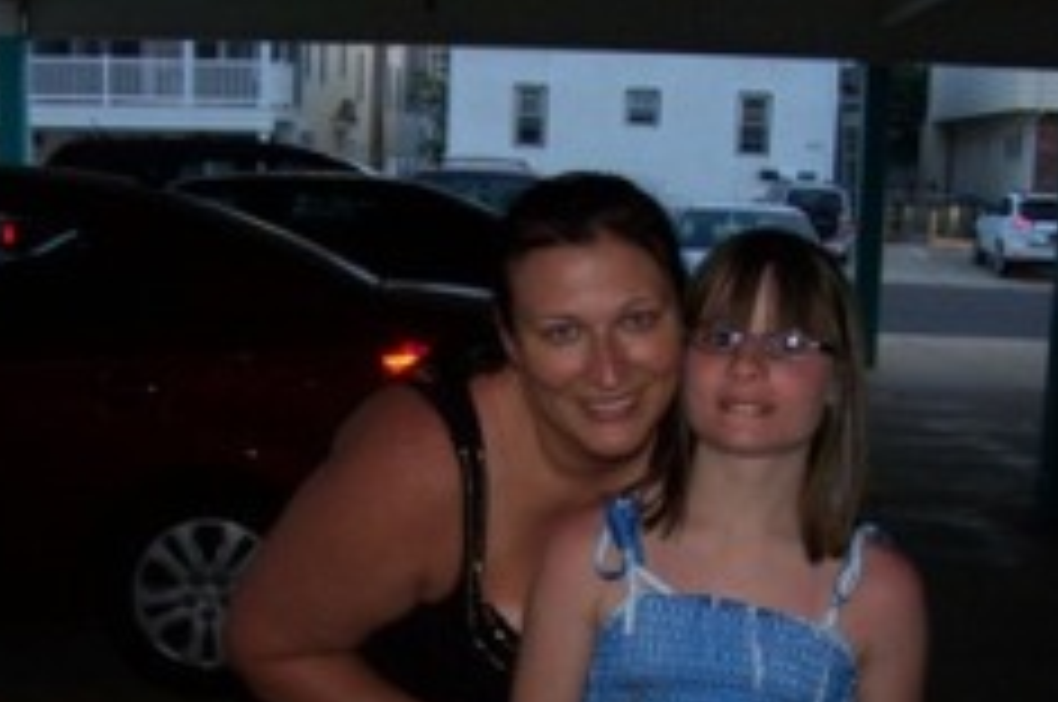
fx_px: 1732
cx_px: 576
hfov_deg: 34.0
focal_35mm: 59
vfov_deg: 22.8
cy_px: 479
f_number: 2.8
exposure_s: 1/60
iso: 140
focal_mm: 6.3
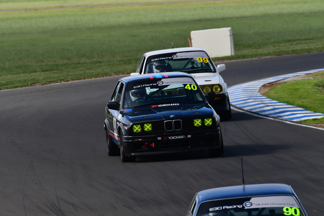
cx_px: 162
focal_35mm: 750
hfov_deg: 2.7
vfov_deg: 1.8
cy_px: 108
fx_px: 6752
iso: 400
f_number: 10
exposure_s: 1/640
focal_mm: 500
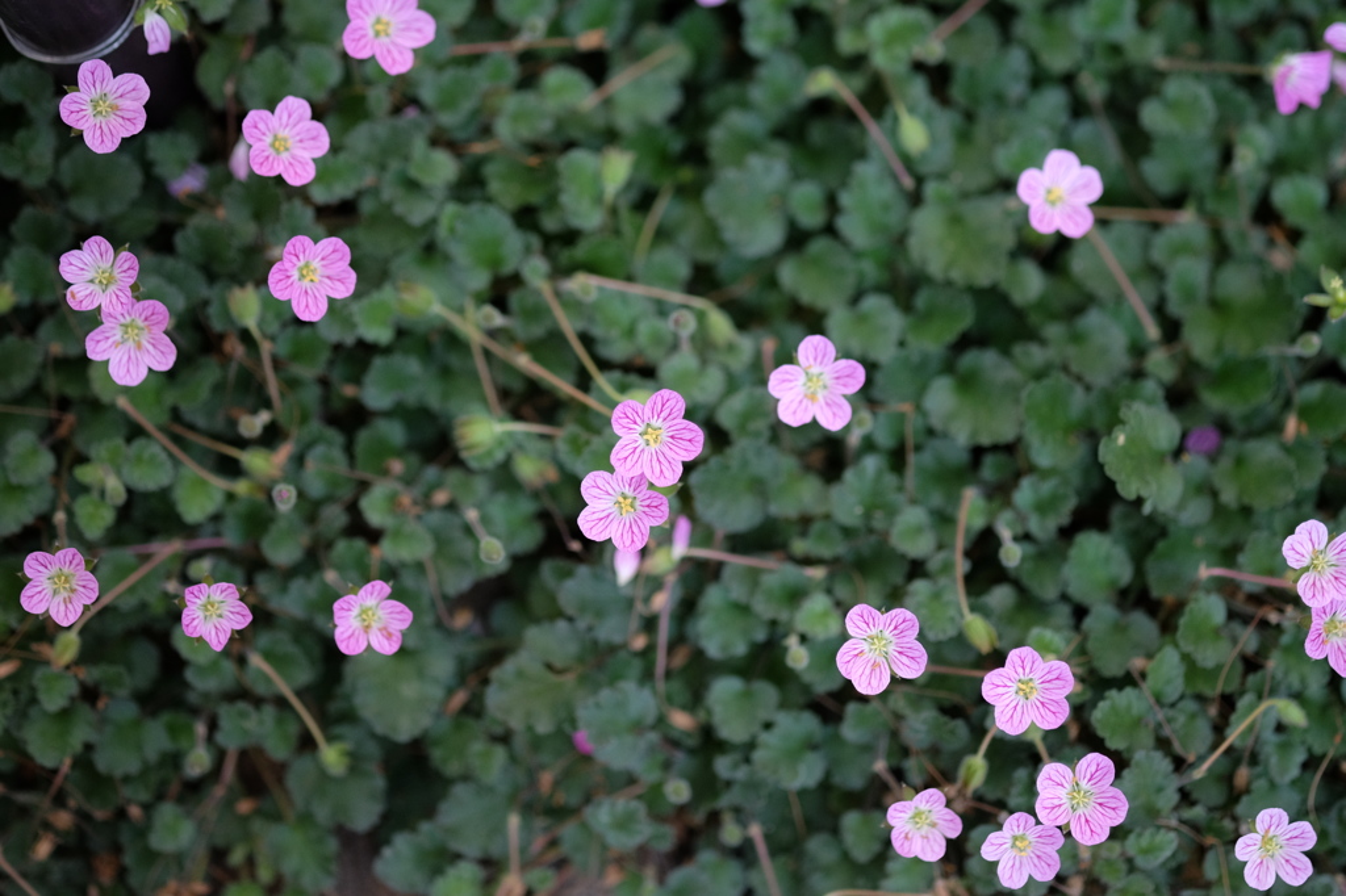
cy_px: 448
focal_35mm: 90
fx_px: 3364
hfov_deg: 22.6
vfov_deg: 15.2
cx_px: 673
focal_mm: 60
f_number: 2.4
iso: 800
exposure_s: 1/1000
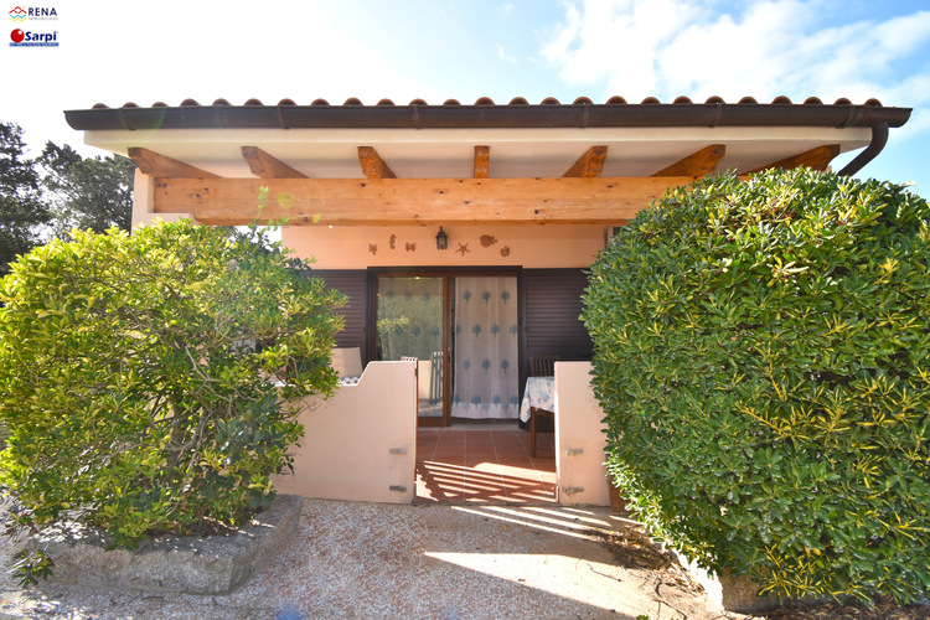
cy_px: 310
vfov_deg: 77.3
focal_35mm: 15
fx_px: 387
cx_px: 465
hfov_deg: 100.4
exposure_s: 1/200
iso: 100
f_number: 4.5
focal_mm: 10
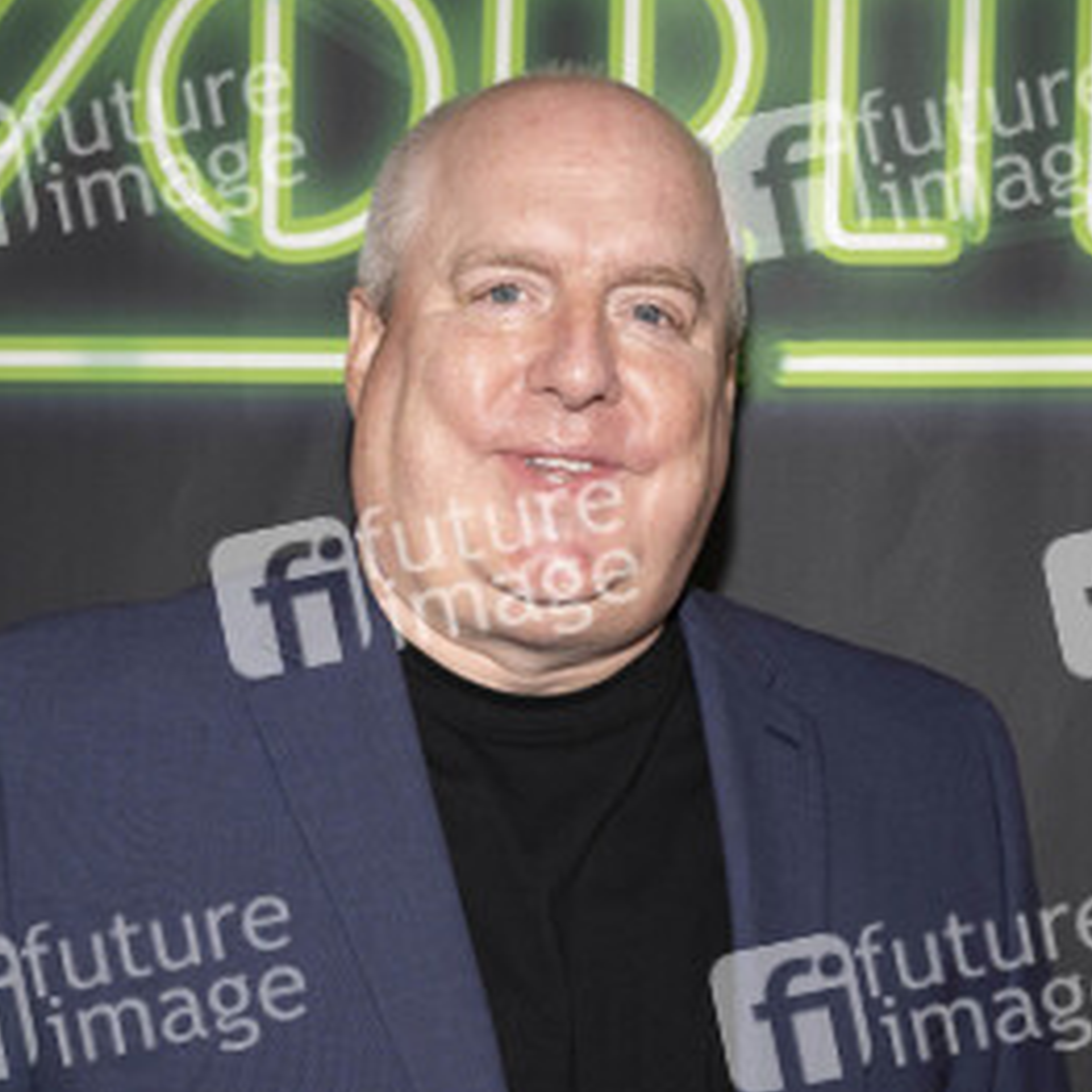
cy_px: 788
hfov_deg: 20.9
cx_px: 546
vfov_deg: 20.8
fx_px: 2962
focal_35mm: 83
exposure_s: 1/200
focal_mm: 64
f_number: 5.6
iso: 800
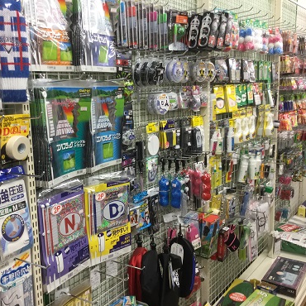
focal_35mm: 37
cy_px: 153
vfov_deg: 44.9
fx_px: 370
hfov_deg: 44.5
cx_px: 113
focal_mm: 3.3
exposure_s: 1/30
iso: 50
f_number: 2.4
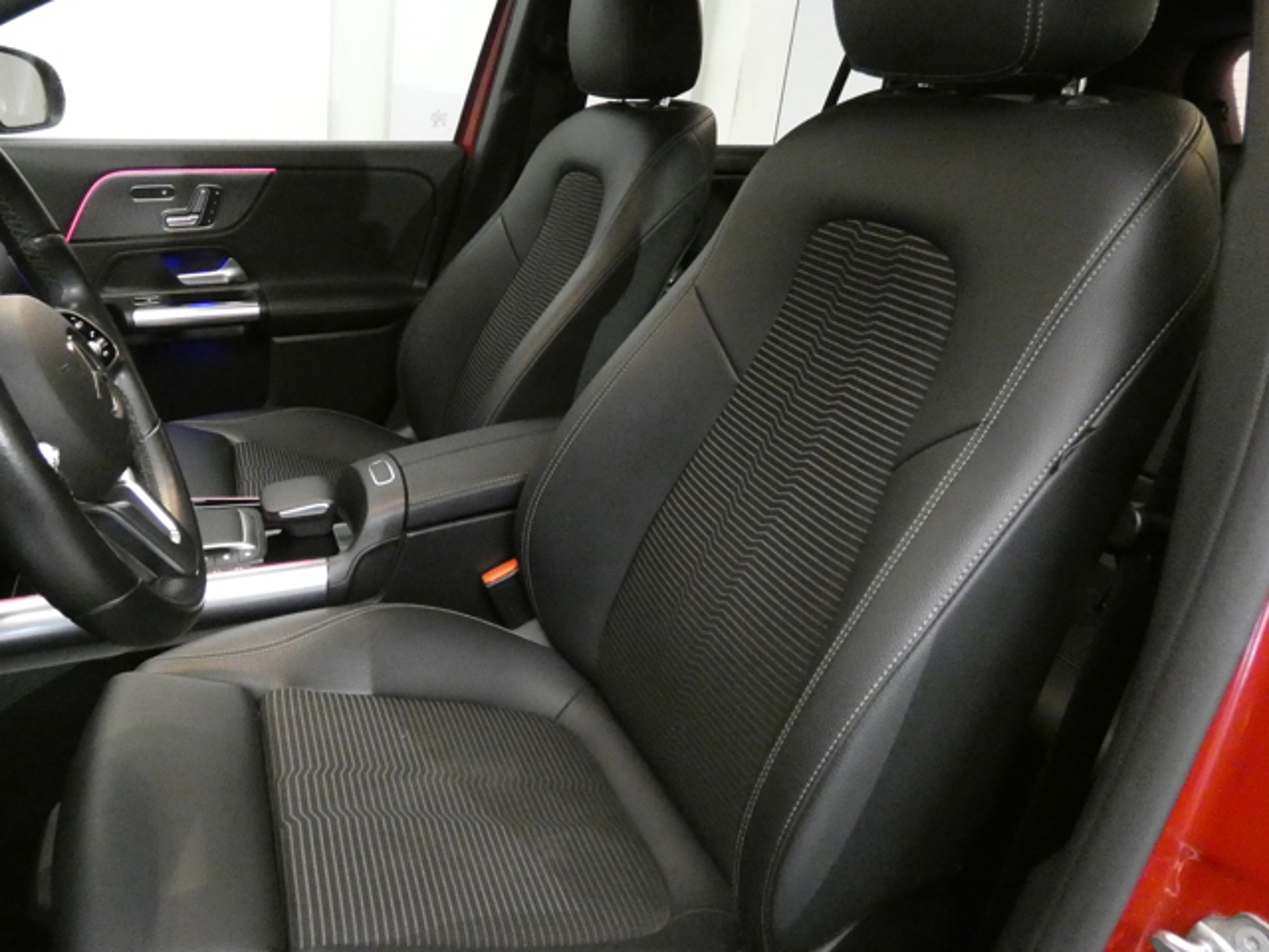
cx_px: 494
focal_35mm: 25
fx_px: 916
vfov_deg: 54.8
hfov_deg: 68.5
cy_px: 426
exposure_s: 1/30
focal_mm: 3.6
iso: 1600
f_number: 2.8
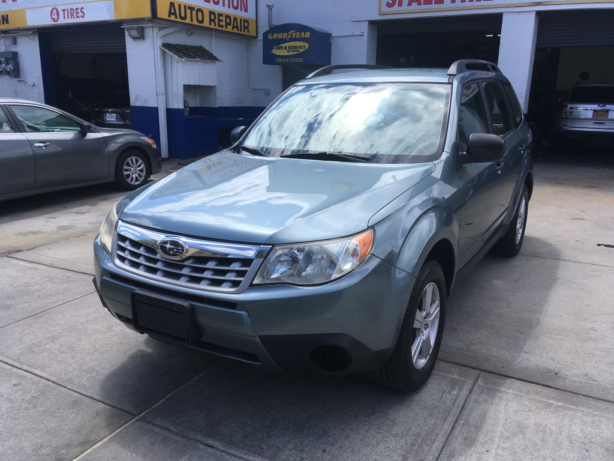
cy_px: 230
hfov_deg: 61.7
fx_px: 514
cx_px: 307
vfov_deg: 48.2
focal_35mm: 29
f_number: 2.2
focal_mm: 4.15
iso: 25
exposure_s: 1/1282
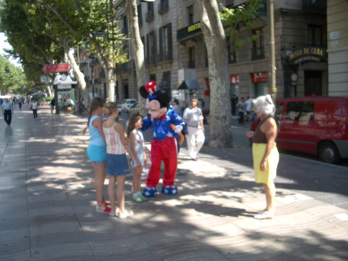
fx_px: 352
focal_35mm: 35
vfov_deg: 40.7
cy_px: 130
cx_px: 174
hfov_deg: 52.6
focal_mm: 5.8
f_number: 2.6
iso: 50
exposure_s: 1/320
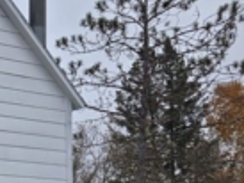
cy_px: 165
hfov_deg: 18.2
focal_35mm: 98
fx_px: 691
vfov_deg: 14.9
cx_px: -100
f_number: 1.8
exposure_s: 1/609
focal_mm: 5.4
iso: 25
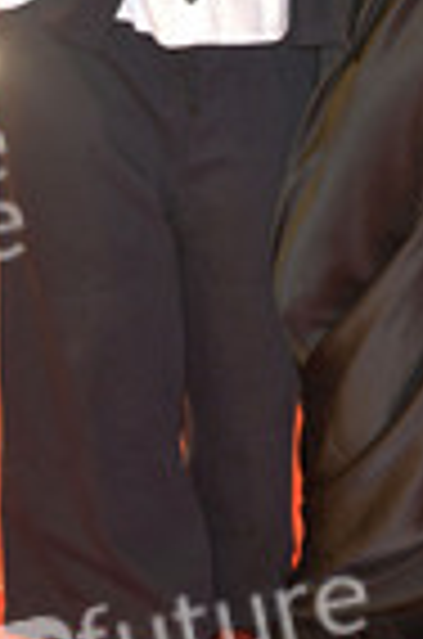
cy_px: 9
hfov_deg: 12.1
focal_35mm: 113
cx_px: 284
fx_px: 2001
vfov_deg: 17.7
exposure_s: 1/250
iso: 1600
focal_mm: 40
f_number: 5.6
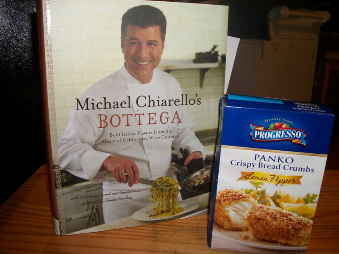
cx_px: 170
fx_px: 313
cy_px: 127
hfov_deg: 56.8
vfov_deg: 44.2
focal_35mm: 32
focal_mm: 5.7
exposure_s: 1/30
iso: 80
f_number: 2.9
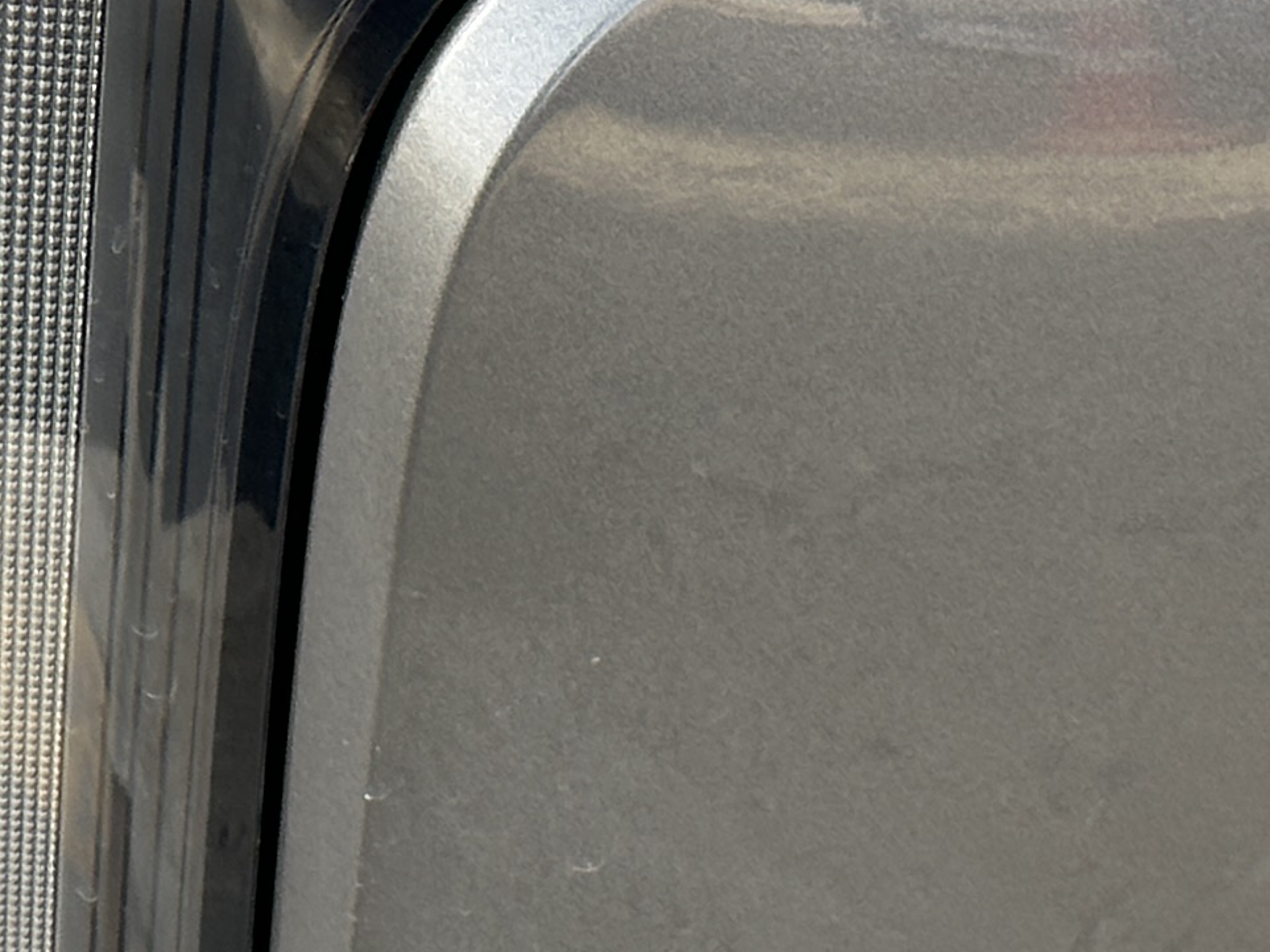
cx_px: -83
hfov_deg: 9.8
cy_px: -421
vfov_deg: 7.3
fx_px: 7373
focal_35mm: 201
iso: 64
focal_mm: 6.86
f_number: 1.78
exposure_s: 1/659
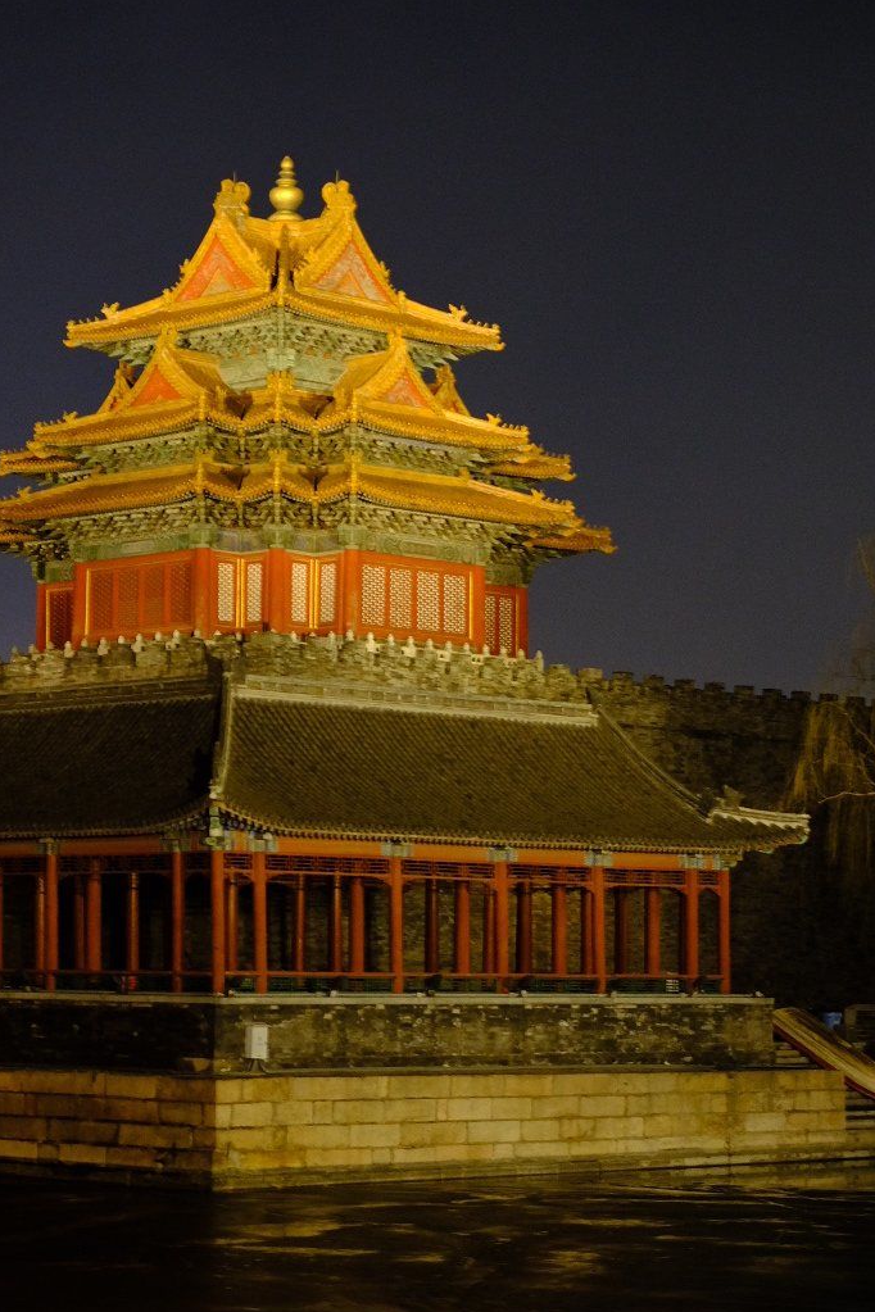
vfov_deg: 21.9
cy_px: 1009
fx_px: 3354
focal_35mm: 92
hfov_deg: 14.8
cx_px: 241
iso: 1250
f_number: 2
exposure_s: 1/15
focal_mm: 35
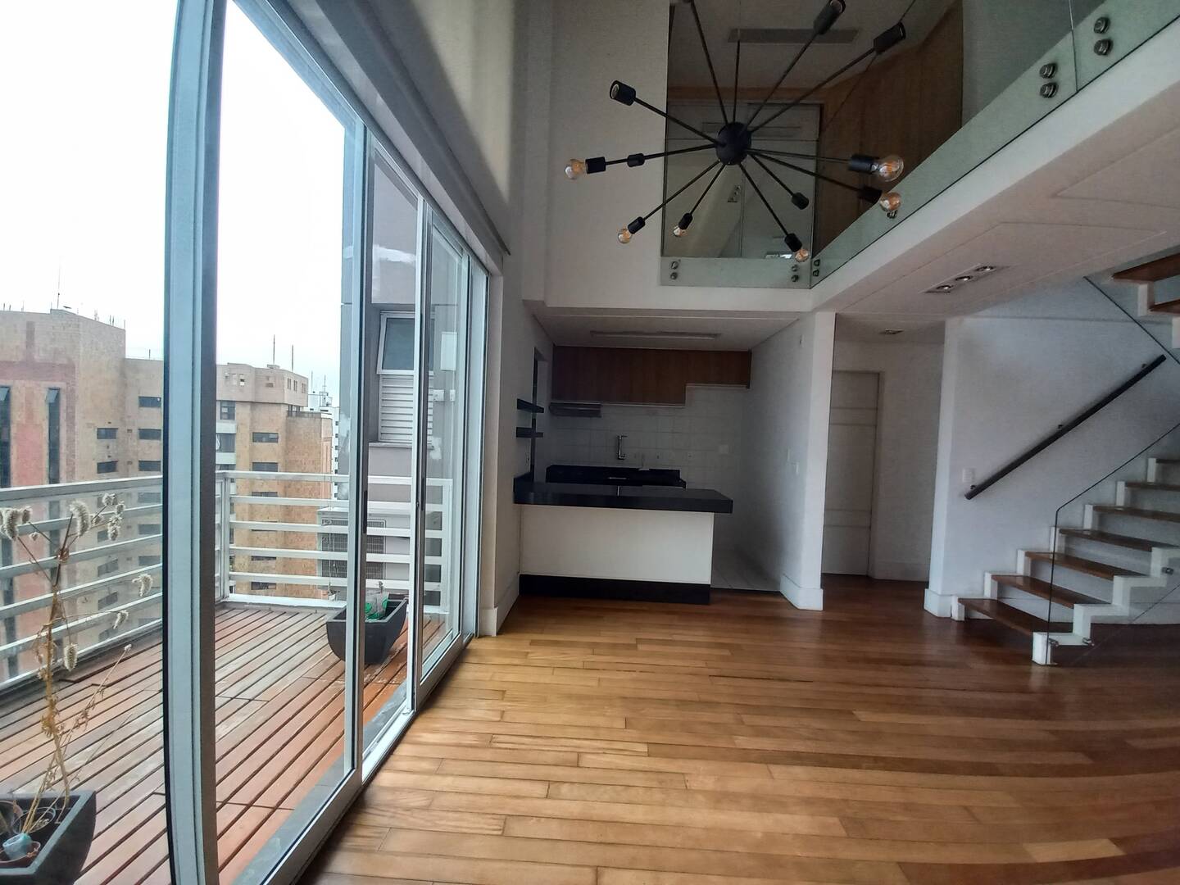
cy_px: 442
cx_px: 590
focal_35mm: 13
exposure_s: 1/100
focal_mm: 1.42
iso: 100
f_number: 2.2
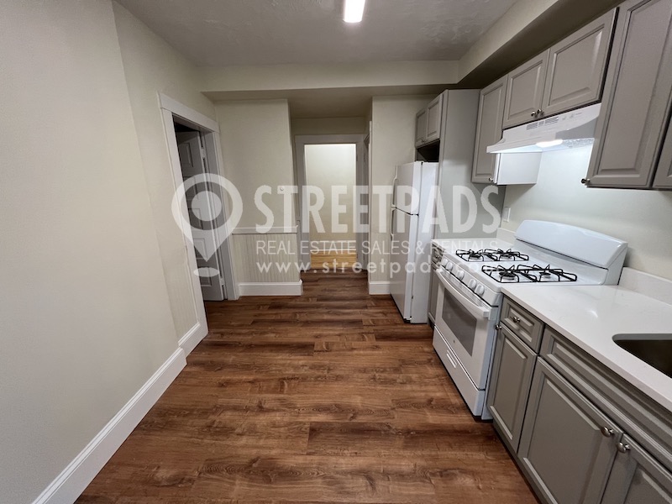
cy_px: 252
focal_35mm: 13
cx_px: 336
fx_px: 252
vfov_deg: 89.9
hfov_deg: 106.2
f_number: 1.8
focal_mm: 1.57
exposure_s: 1/60
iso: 160
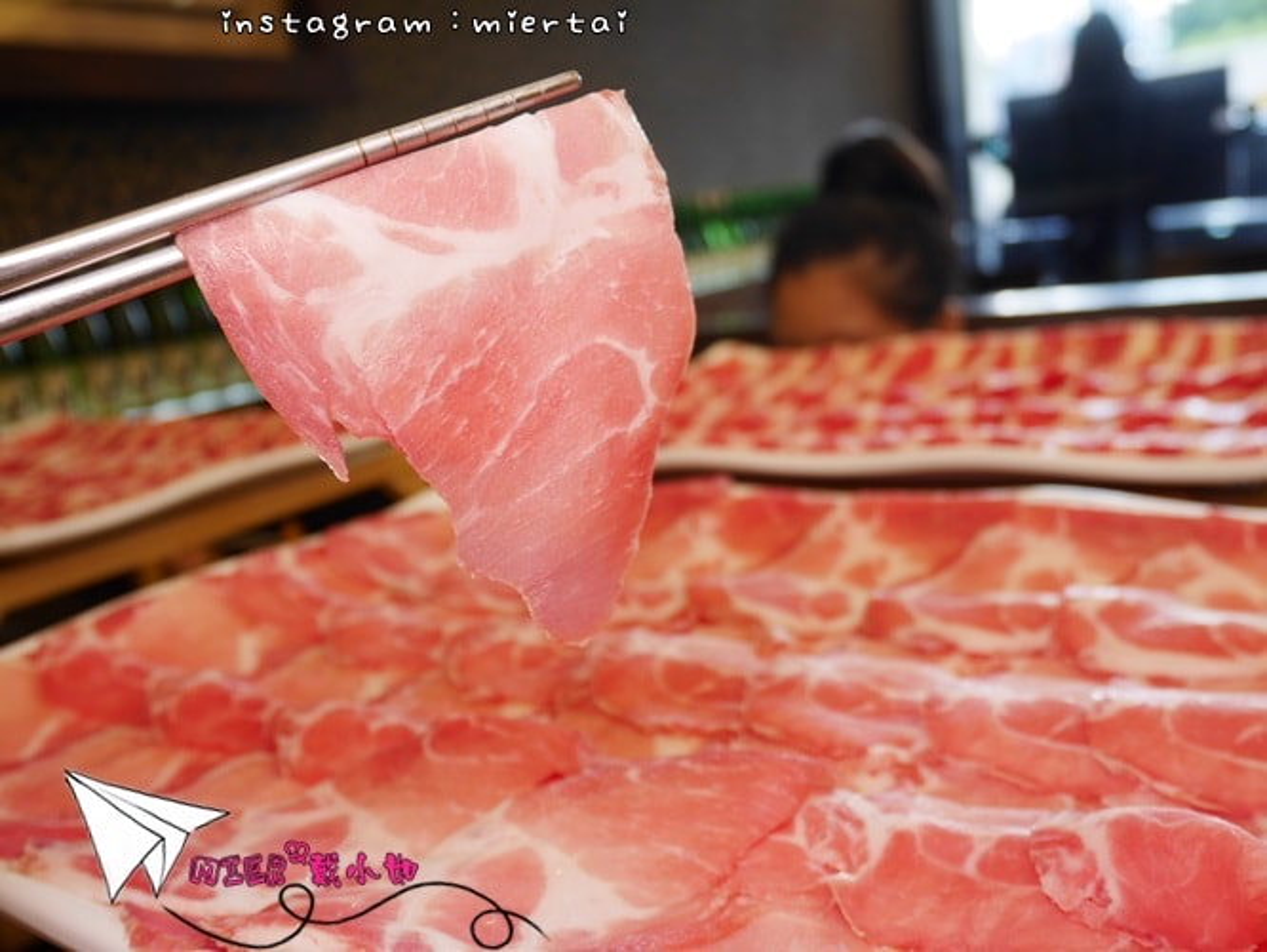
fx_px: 1172
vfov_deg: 44.2
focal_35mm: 32
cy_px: 476
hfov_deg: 56.8
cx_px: 634
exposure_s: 1/60
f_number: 4
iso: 200
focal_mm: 16
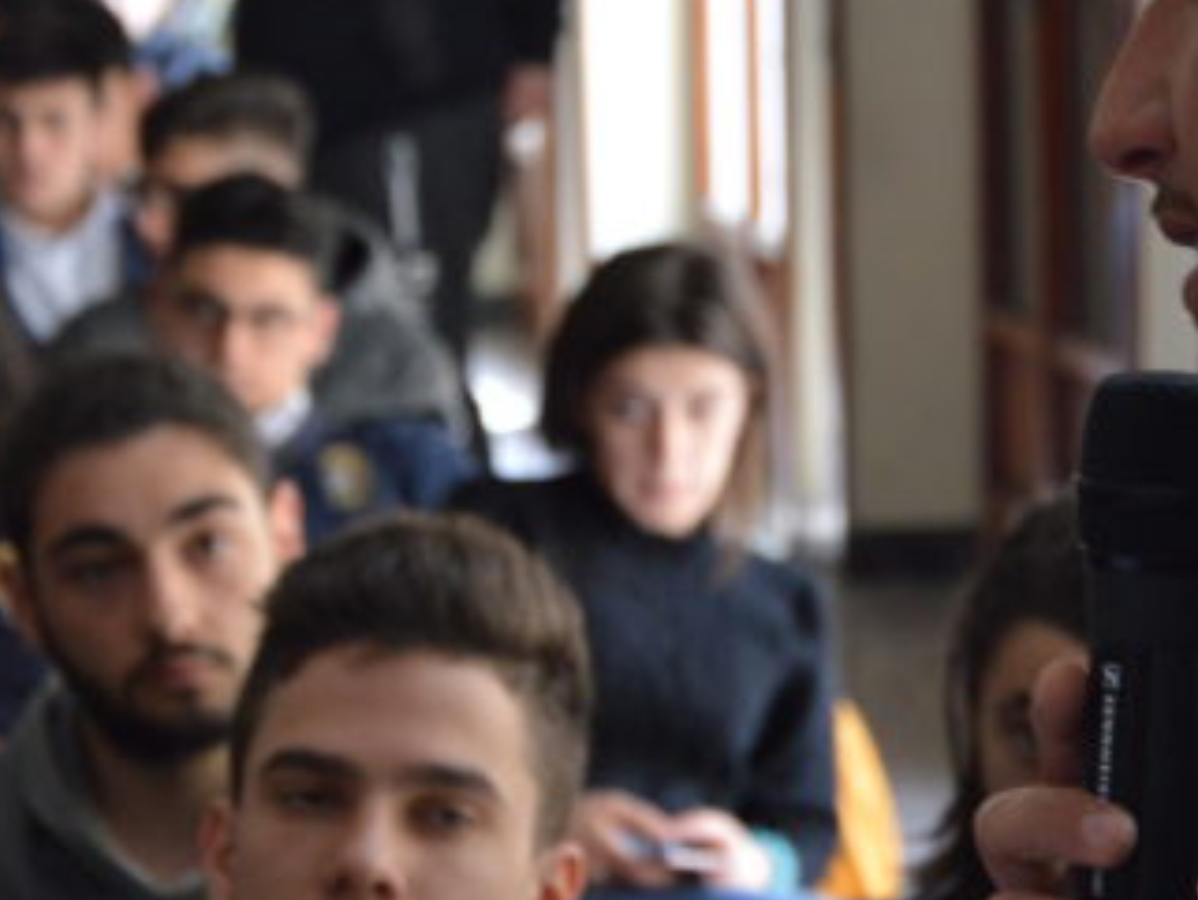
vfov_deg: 8.2
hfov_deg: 10.9
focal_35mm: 181
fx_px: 6266
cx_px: 829
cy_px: 278
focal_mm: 58
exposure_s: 1/60
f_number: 5
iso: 1100
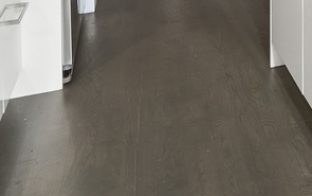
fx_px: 570
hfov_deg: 23.8
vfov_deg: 15.6
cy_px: -193
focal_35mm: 67
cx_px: 475
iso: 1000
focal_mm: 12
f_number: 13
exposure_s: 1/1.67
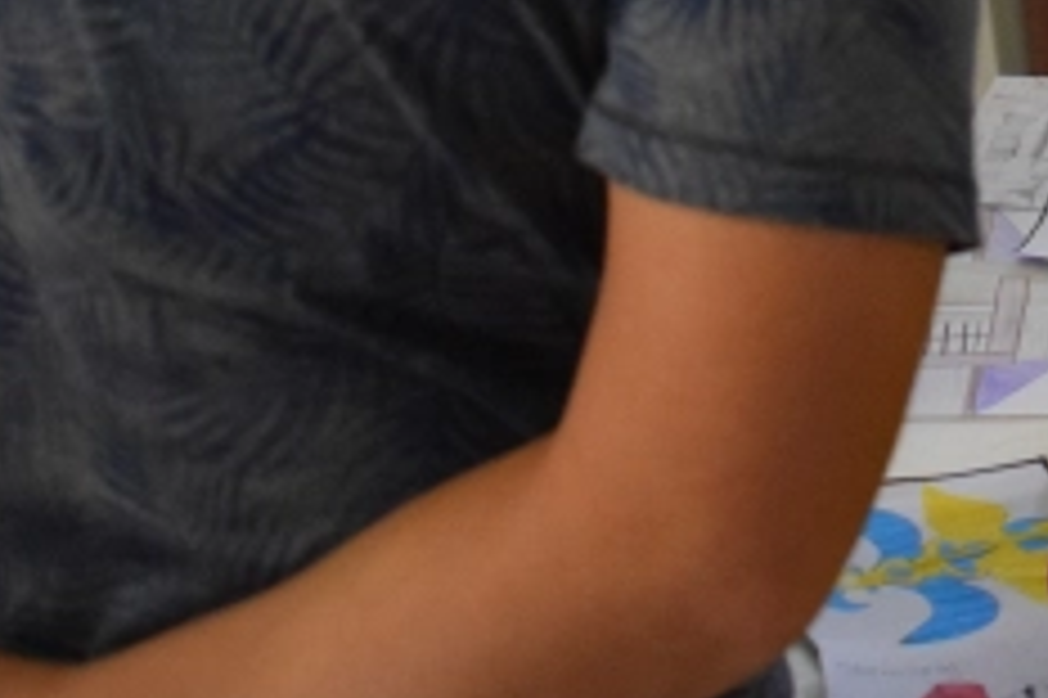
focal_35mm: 114
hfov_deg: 16.6
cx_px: 1514
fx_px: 3306
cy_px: -263
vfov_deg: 11.6
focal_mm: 23
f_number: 3.8
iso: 3200
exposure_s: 1/250
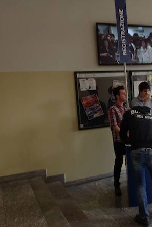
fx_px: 310
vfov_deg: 40.3
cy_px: 113
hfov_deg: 26.3
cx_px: 147
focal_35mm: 49
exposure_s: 1/40
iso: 64
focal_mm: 4.28
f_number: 2.4
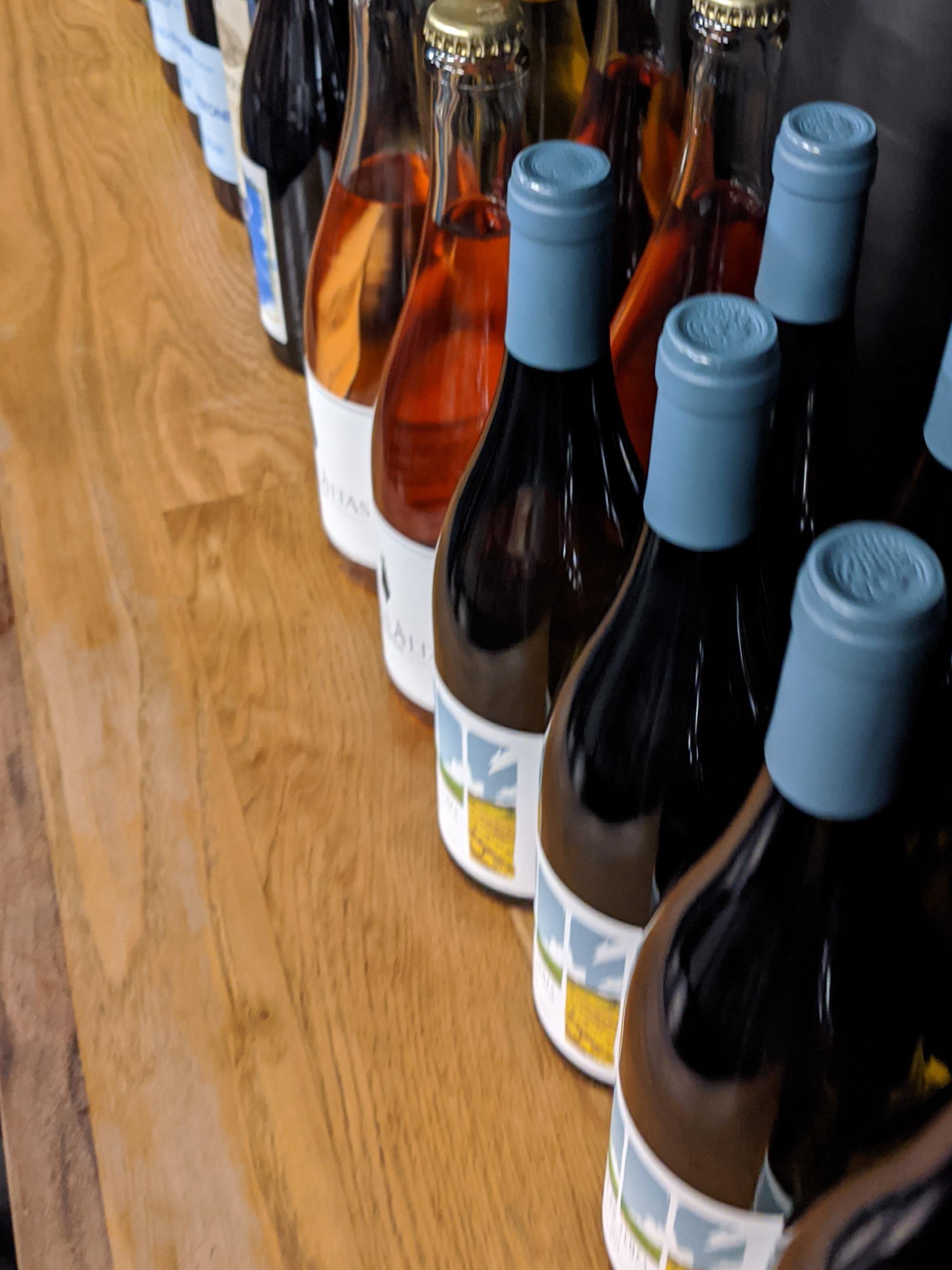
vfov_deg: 46.2
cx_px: 628
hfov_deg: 35.6
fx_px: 1467
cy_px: 440
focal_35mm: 40
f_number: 1.73
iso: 304
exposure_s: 1/24
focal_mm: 4.38
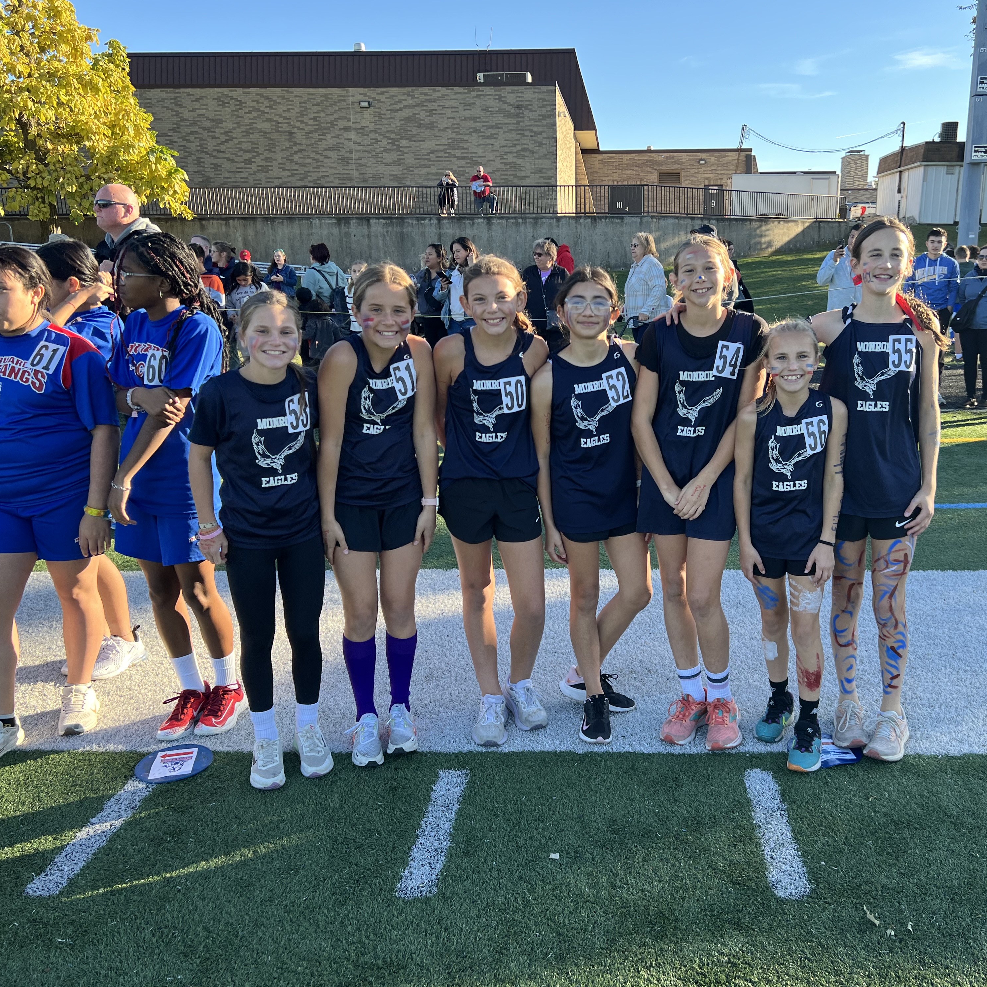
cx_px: 598
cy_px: 490
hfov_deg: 52.1
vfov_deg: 52.5
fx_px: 1000
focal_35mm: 31
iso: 50
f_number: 1.5
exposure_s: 1/588
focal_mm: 5.7
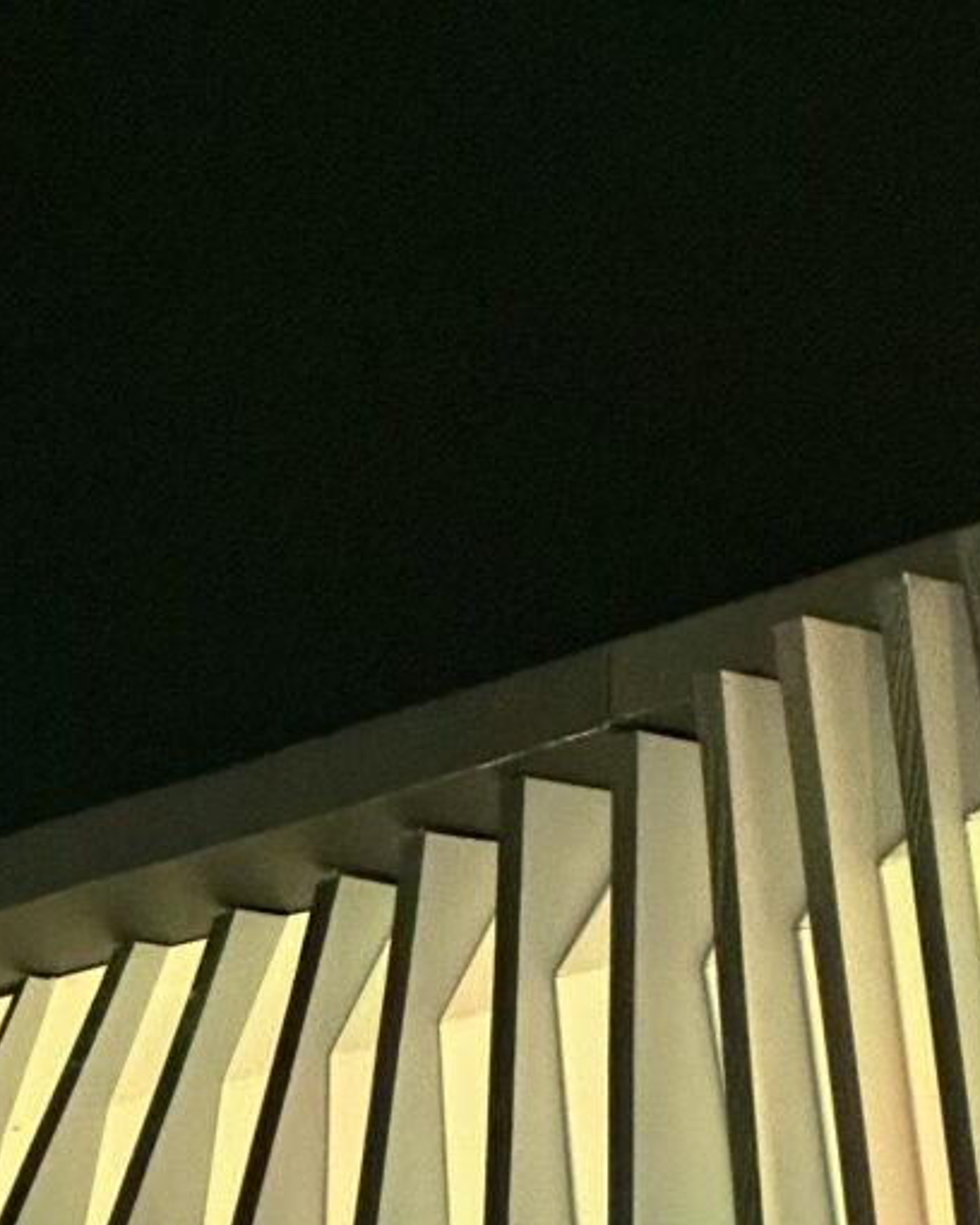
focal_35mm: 236
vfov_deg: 8.1
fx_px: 8556
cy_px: 1480
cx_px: 149
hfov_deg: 6.5
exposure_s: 1/41
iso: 800
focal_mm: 9
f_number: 2.8
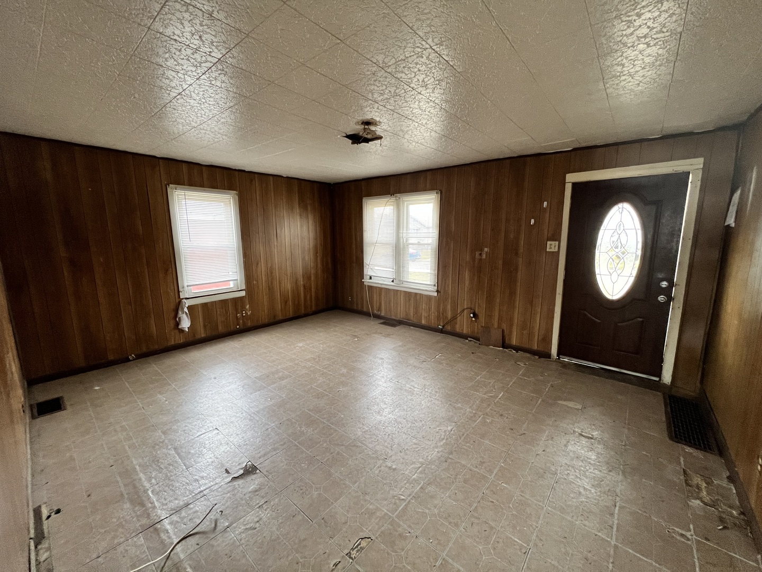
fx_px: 286
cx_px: 381
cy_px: 286
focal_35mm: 13
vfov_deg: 89.9
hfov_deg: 106.2
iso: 320
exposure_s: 1/60
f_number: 1.8
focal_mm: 1.57
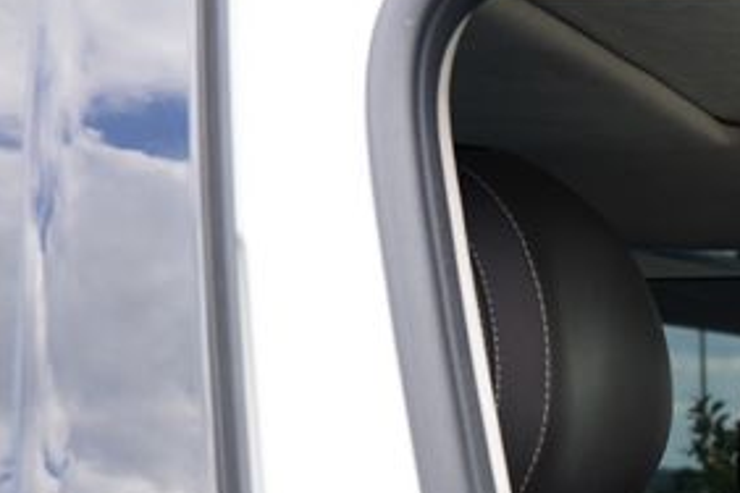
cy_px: 819
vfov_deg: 14.3
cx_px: 1296
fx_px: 1788
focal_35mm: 87
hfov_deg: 18.7
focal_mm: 24
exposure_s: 1/80
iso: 100
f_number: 4.5
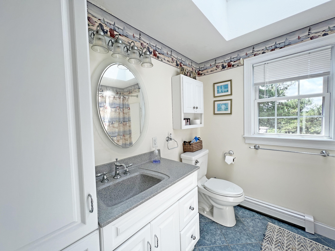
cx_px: 168
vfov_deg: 89.9
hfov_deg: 106.2
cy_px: 126
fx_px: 126
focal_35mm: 13
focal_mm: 1.57
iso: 32
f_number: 1.8
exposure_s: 1/186
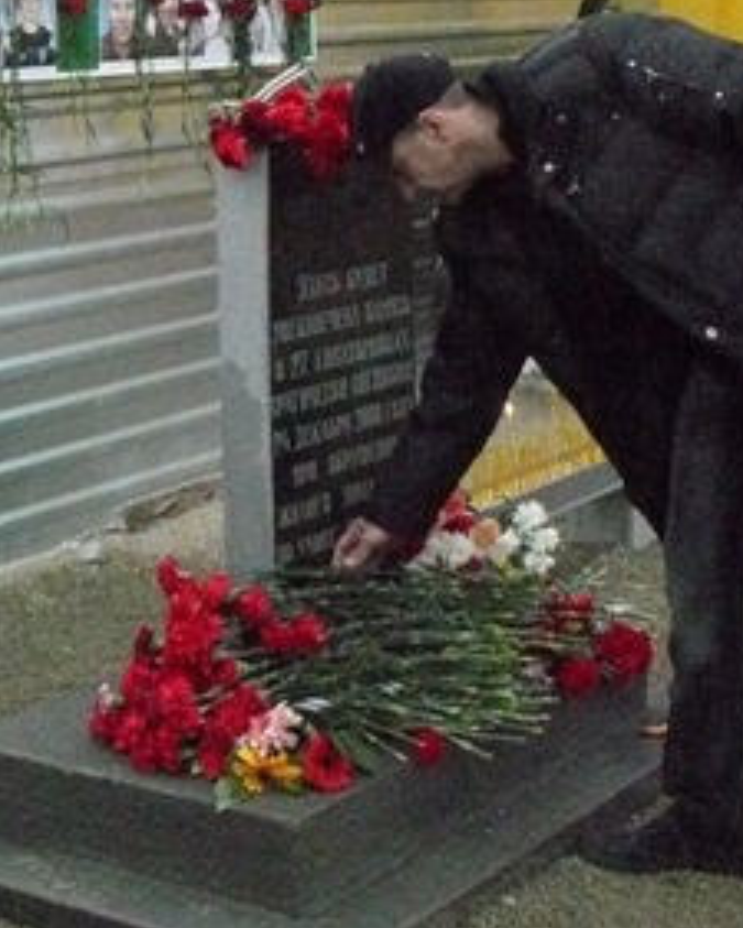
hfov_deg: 19.1
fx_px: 2198
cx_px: 182
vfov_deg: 22.6
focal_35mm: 80
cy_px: -66
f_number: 5
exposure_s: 1/200
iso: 1250
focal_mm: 6
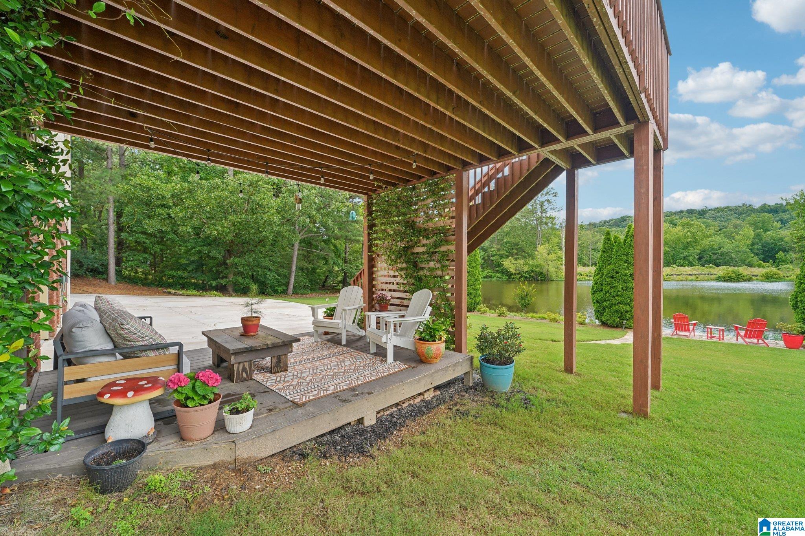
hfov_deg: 104.3
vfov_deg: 81.2
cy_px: 268
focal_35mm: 14
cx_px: 402
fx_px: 313
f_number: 8
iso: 400
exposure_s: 1/125
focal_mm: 14
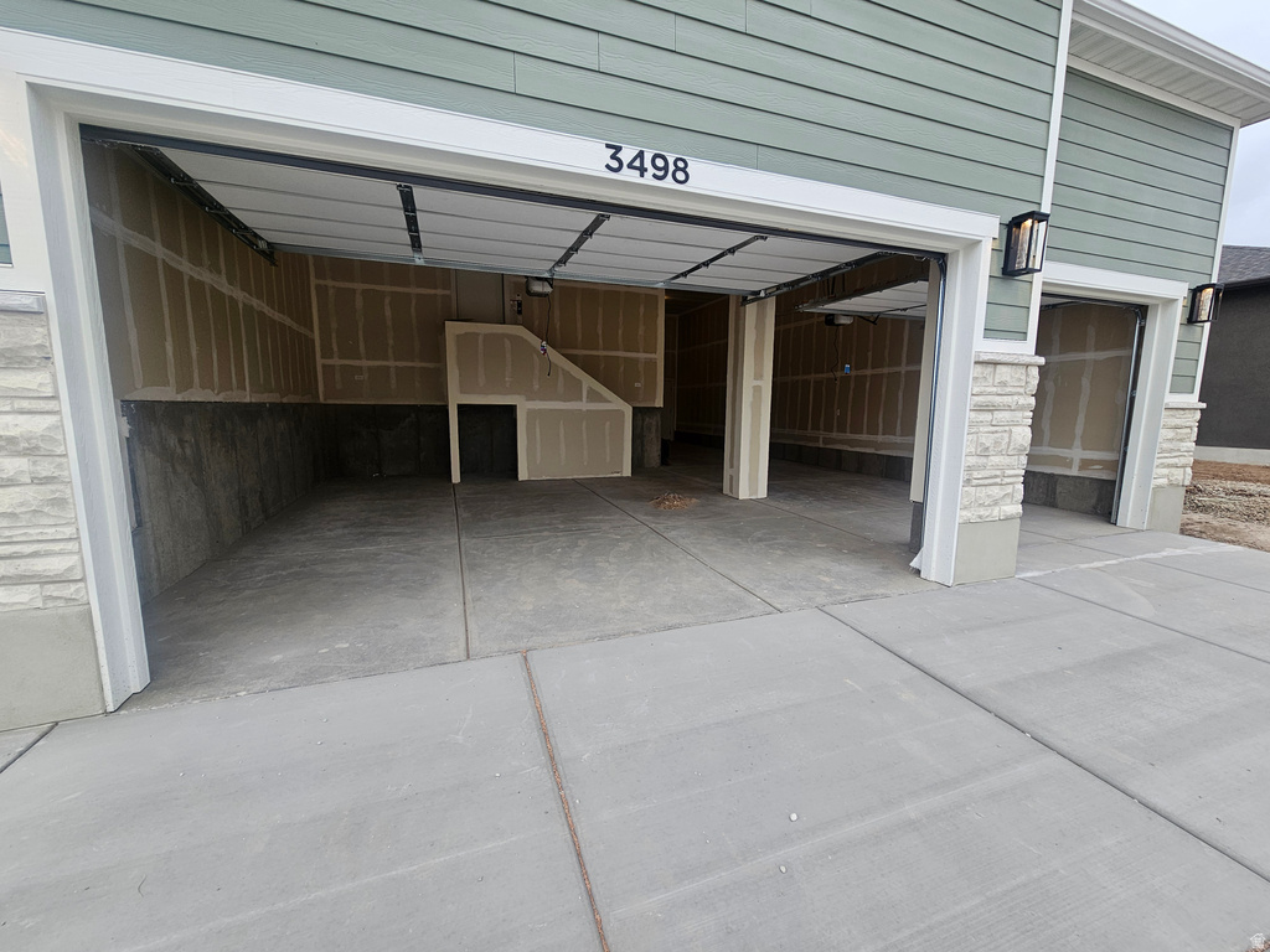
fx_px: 477
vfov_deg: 89.9
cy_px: 476
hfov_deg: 106.2
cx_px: 635
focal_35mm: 13
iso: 50
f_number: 2.2
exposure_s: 1/130
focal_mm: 2.2
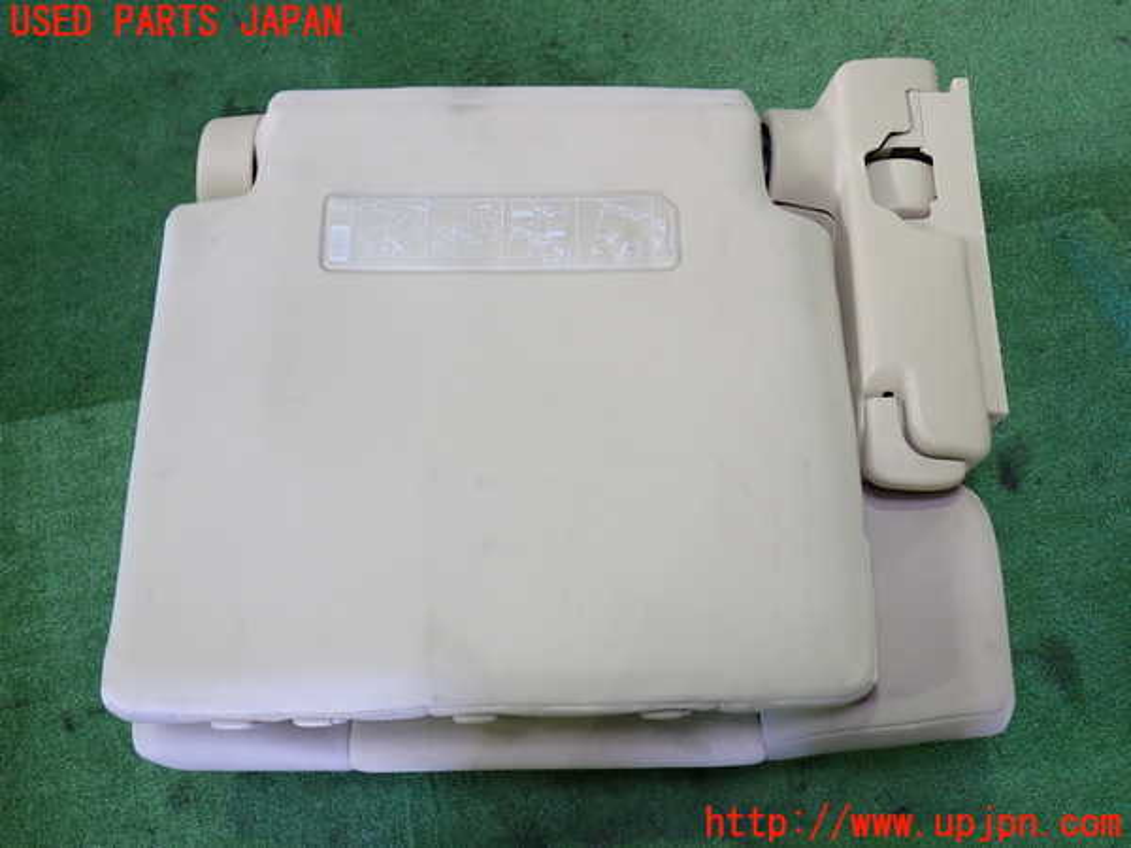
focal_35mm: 30
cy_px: 424
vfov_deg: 46.8
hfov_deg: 60.0
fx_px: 980
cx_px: 566
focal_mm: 5.4
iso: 200
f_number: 2.3
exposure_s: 1/40
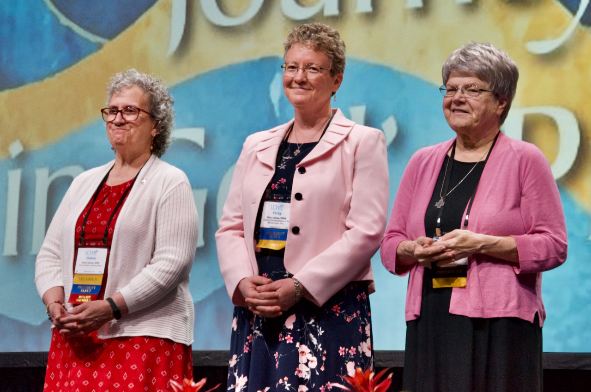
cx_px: 296
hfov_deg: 19.5
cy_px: 196
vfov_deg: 13.0
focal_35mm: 105
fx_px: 1720
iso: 3200
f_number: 5.3
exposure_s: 1/100
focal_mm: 70
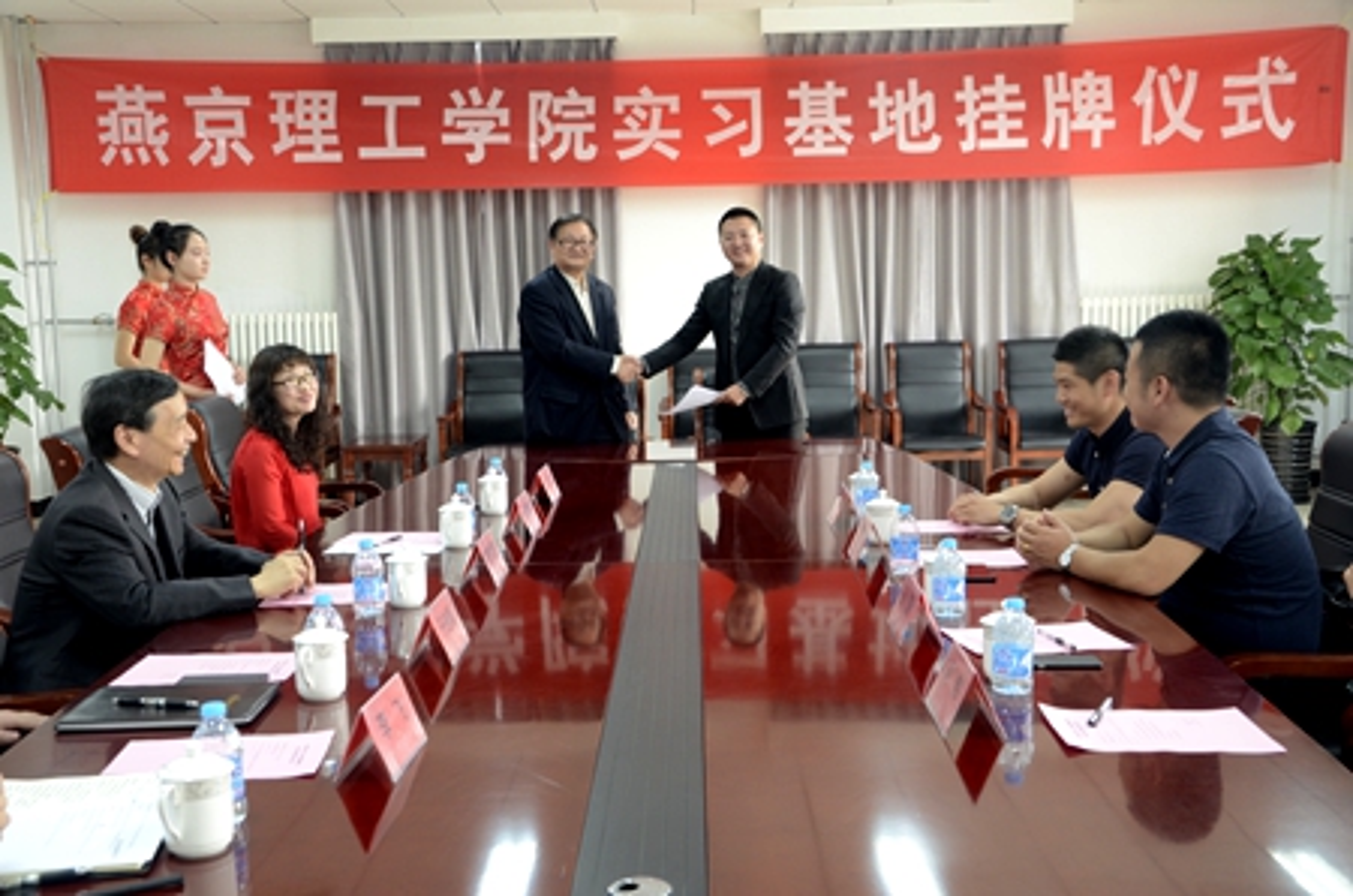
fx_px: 1463
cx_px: 676
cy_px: 448
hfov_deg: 49.6
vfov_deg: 34.1
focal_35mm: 39
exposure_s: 1/15
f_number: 6.3
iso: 640
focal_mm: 26
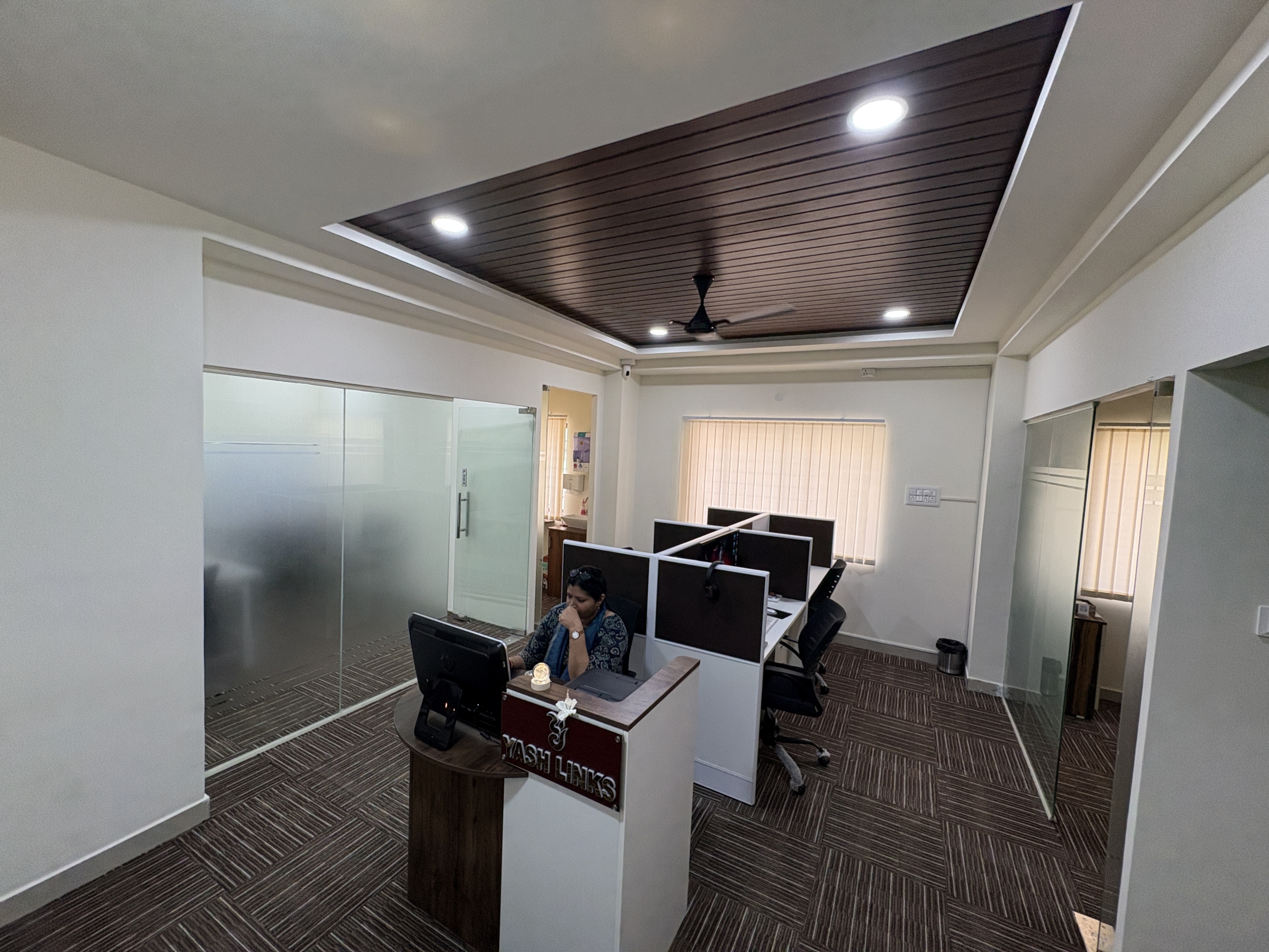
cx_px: 634
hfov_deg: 102.1
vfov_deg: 85.7
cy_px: 476
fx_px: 513
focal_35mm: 14
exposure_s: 1/100
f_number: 2.2
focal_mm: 2.22
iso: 160
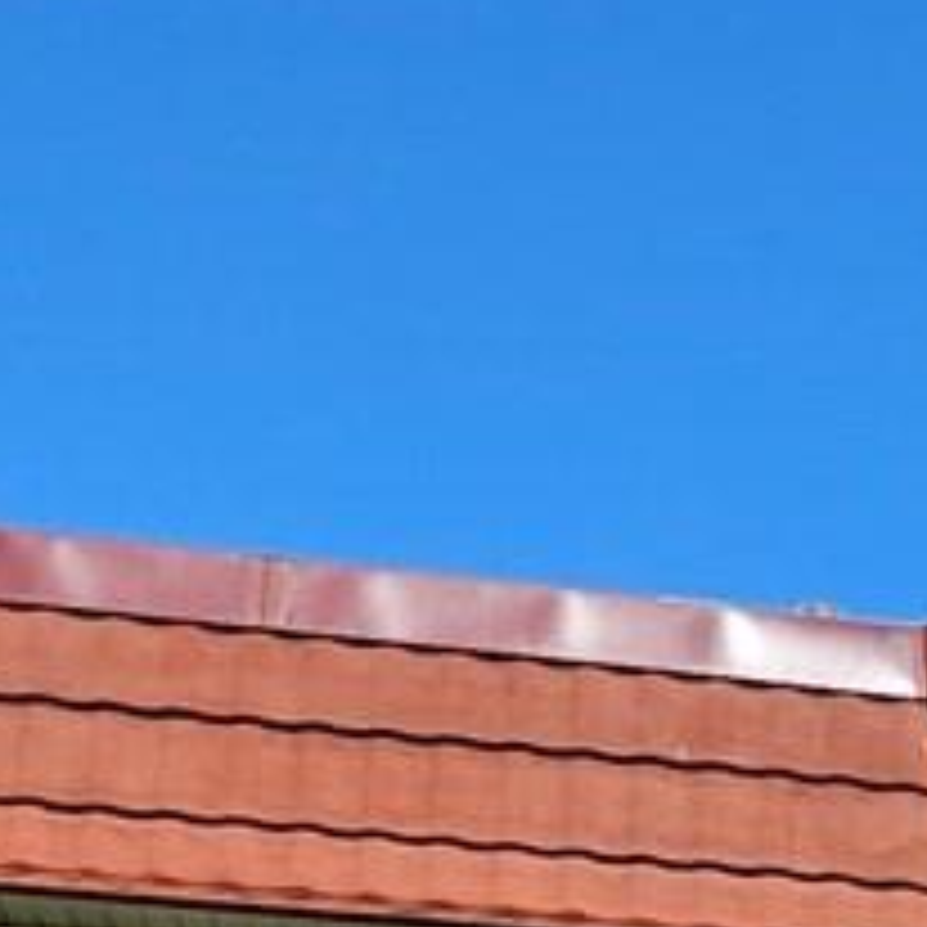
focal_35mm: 202
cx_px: 2997
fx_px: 6120
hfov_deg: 7.4
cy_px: 1310
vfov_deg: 8.5
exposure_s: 1/3255
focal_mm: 5.4
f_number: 1.8
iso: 25
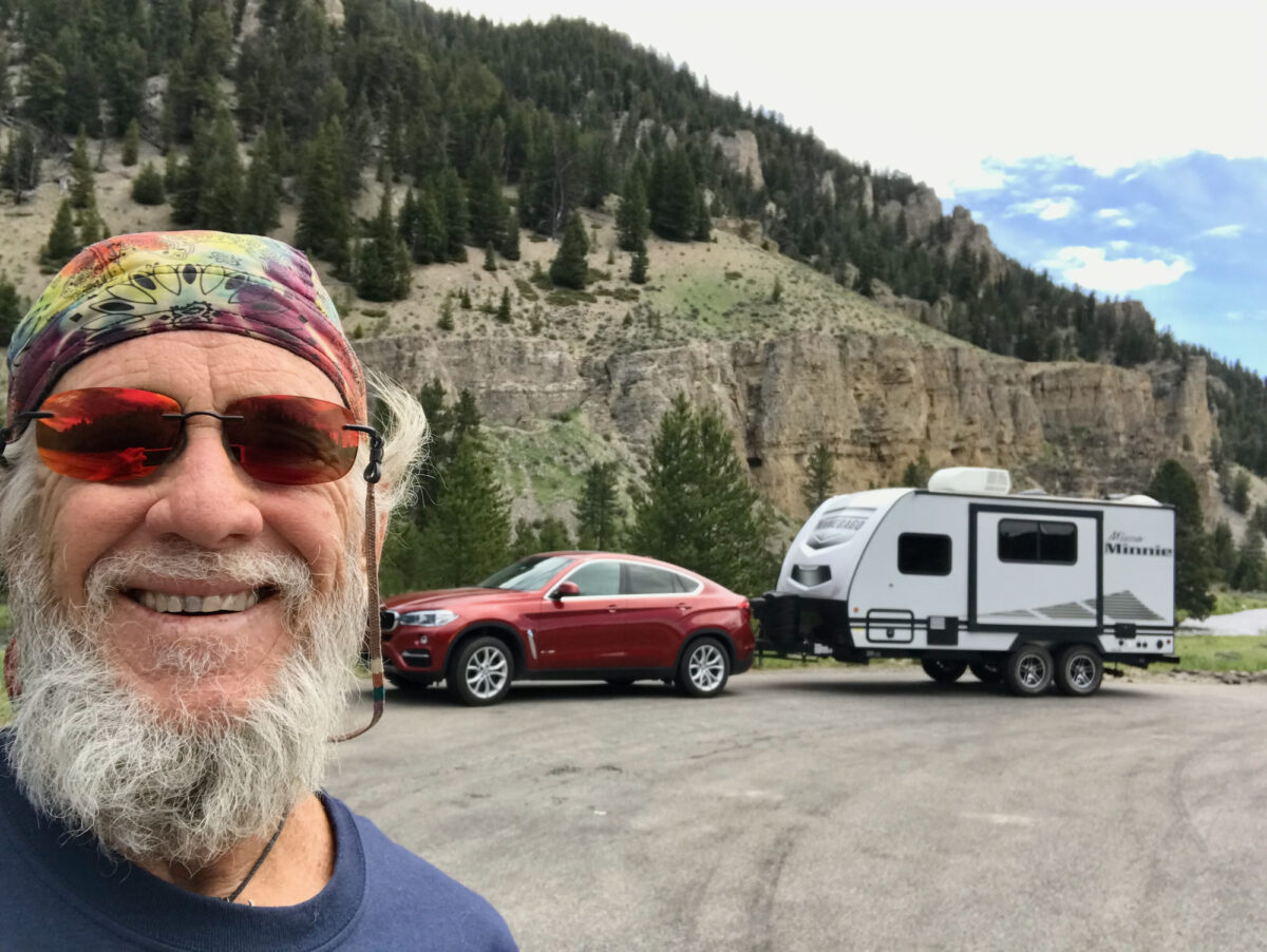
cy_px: 476
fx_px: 1172
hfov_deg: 56.8
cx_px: 634
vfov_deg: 44.2
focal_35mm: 32
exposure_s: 1/621
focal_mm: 2.87
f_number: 2.2
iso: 25
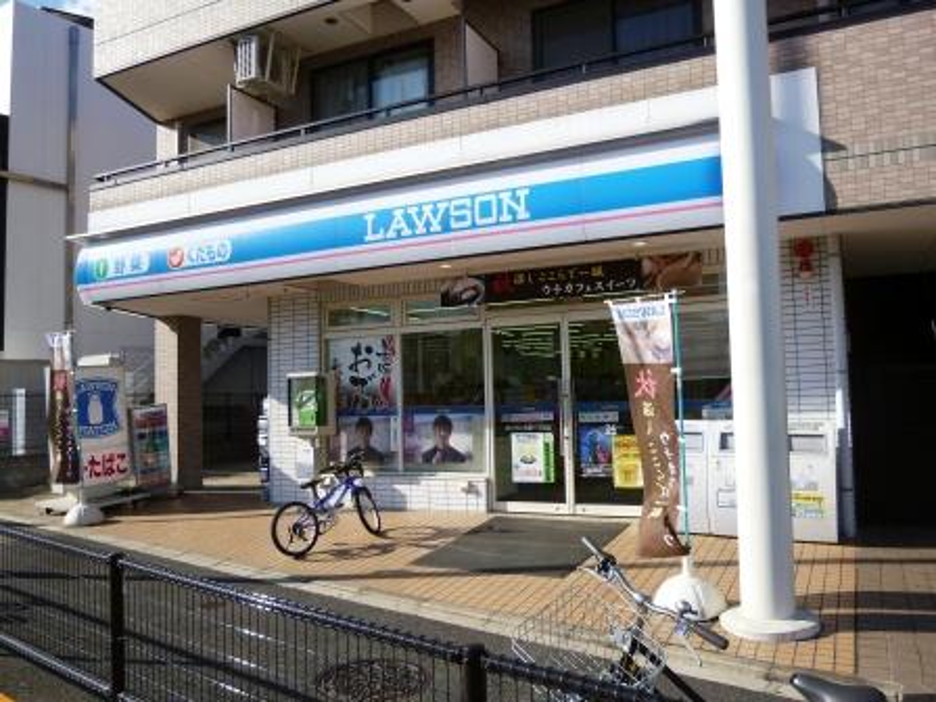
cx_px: 468
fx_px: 757
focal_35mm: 28
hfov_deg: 63.4
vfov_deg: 49.7
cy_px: 351
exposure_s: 1/1000
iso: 100
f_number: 2.7
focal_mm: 4.9
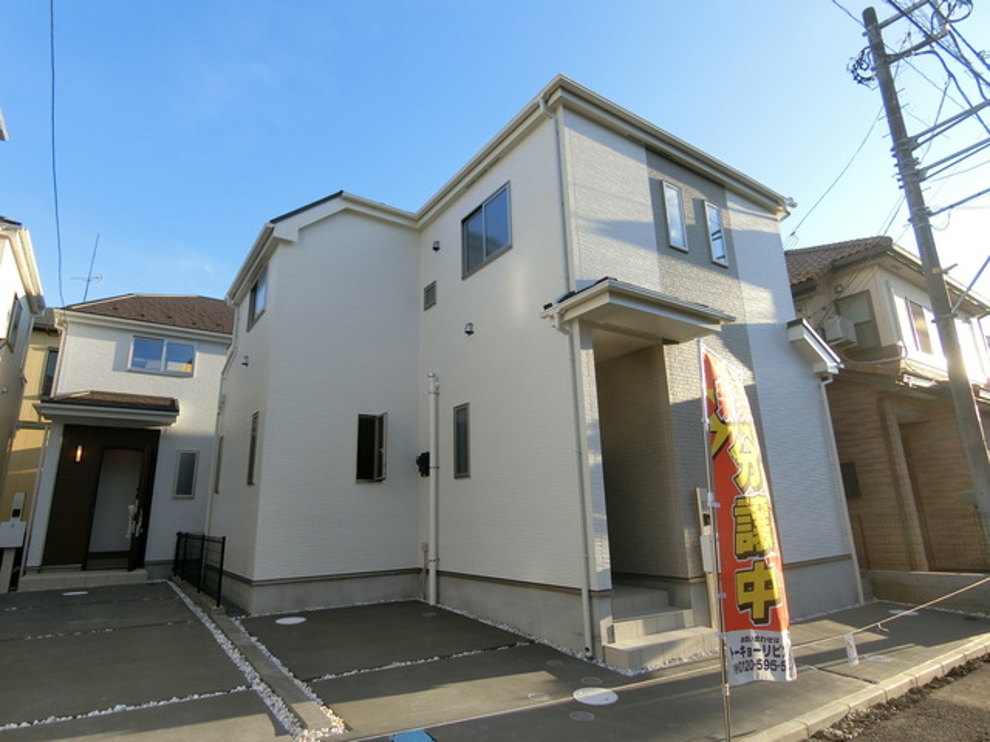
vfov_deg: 68.7
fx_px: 543
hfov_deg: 84.7
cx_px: 495
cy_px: 371
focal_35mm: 19
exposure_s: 1/500
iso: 80
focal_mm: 4.06
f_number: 2.7
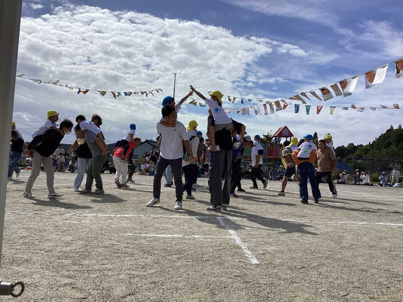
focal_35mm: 31
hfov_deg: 58.4
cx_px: 202
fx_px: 361
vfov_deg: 45.4
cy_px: 151
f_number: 2.4
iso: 25
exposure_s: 1/4525
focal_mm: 3.3
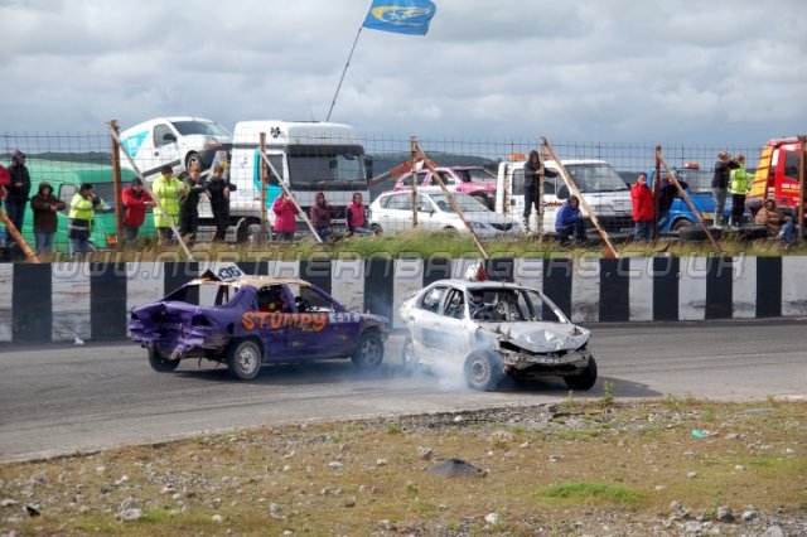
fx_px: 1848
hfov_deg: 24.6
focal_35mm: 82
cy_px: 268
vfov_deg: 16.5
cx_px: 404
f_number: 5.3
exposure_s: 1/1000
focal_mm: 55
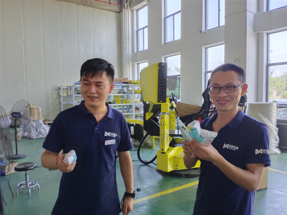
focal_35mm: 27
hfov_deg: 65.3
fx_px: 224
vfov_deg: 51.4
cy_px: 108
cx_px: 144
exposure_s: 1/219
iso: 50
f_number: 1.78
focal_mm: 4.05
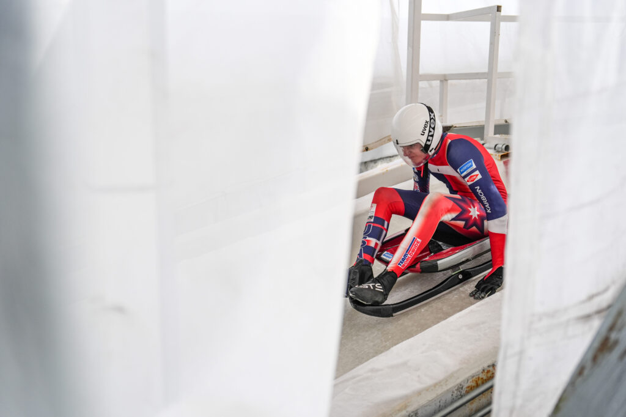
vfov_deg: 37.8
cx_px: 313
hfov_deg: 54.4
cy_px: 208
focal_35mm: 35
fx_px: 608
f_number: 2.8
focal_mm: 35
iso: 400
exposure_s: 1/2500
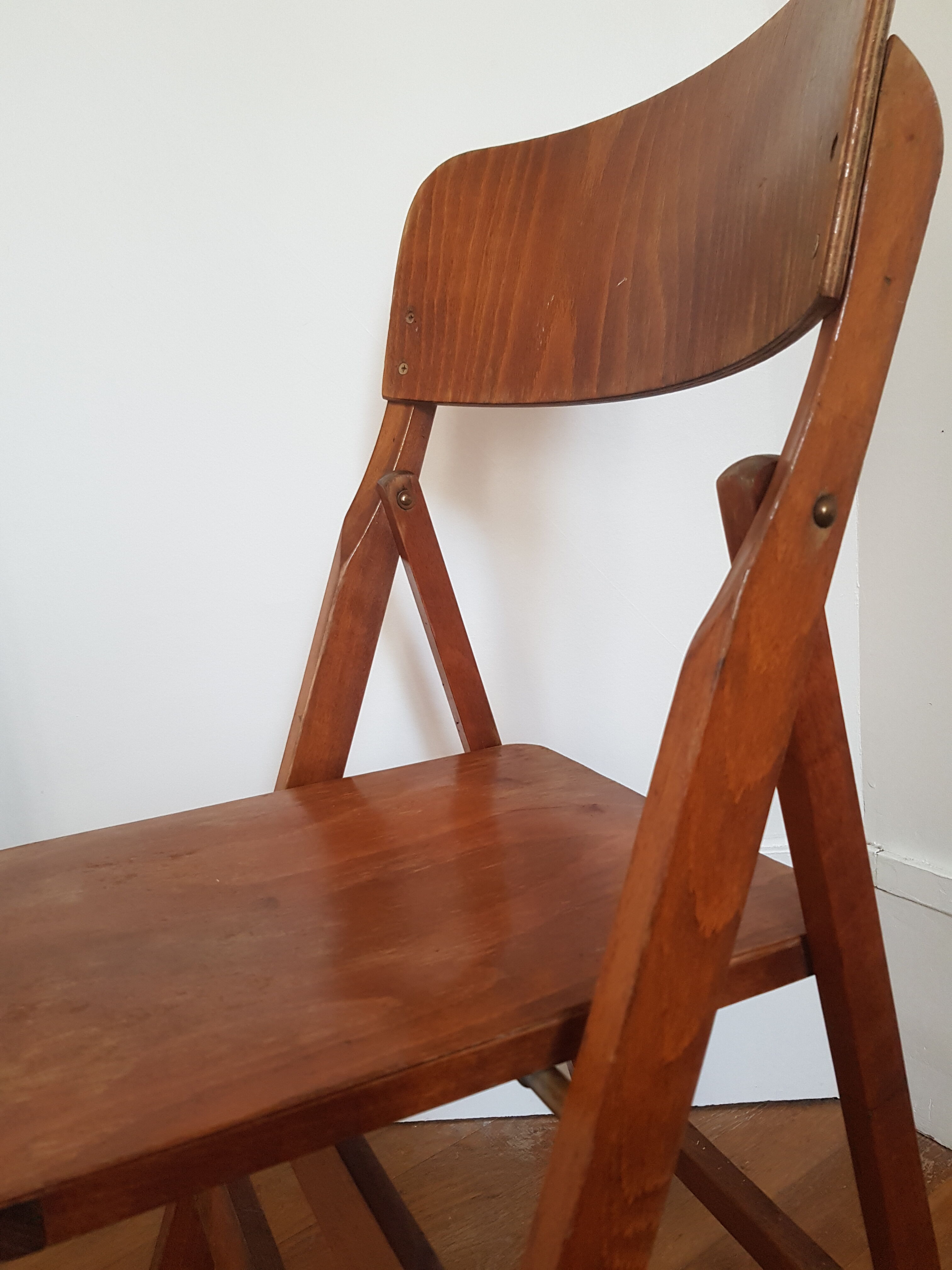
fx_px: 953
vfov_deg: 67.3
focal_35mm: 26
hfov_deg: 53.1
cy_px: 635
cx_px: 476
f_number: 1.7
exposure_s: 1/50
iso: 200
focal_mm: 4.2
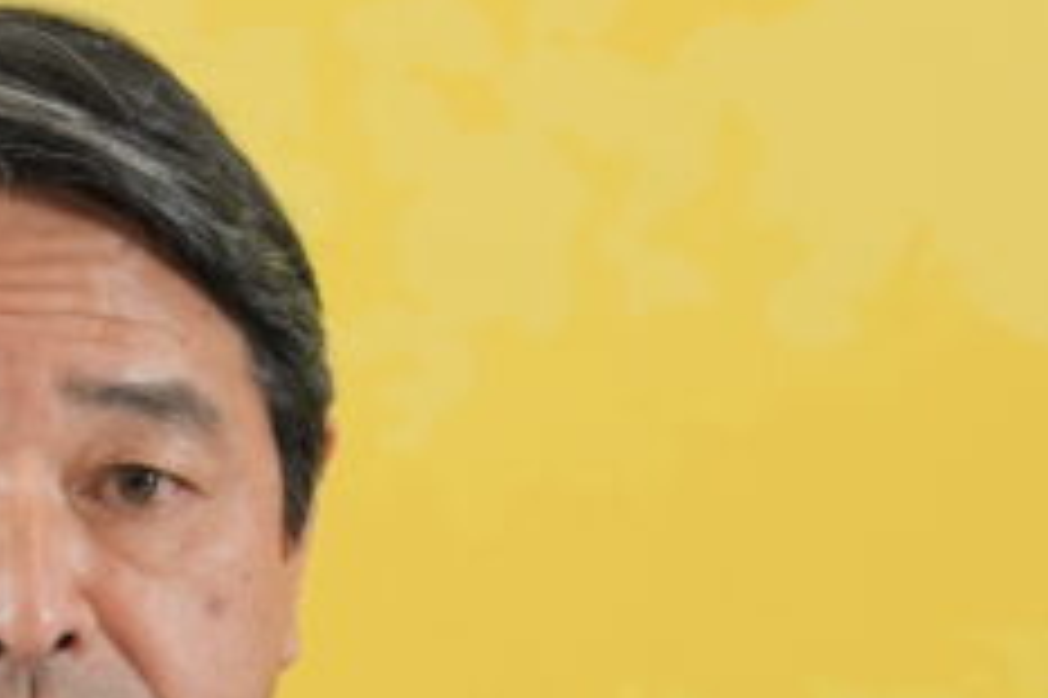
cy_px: 928
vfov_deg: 1.4
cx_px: -72
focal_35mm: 990
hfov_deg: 2.1
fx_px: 28799
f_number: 5.6
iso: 1250
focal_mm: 200
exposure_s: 1/100
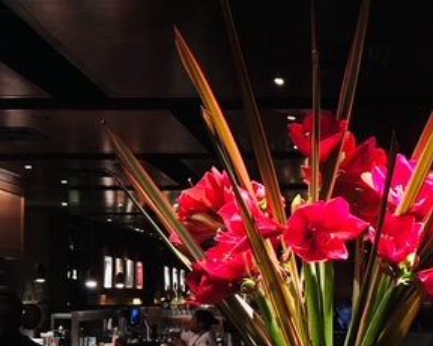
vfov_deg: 23.9
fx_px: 807
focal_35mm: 63
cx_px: 334
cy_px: 263
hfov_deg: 29.5
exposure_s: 1/17
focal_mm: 4.15
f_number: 2.2
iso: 200
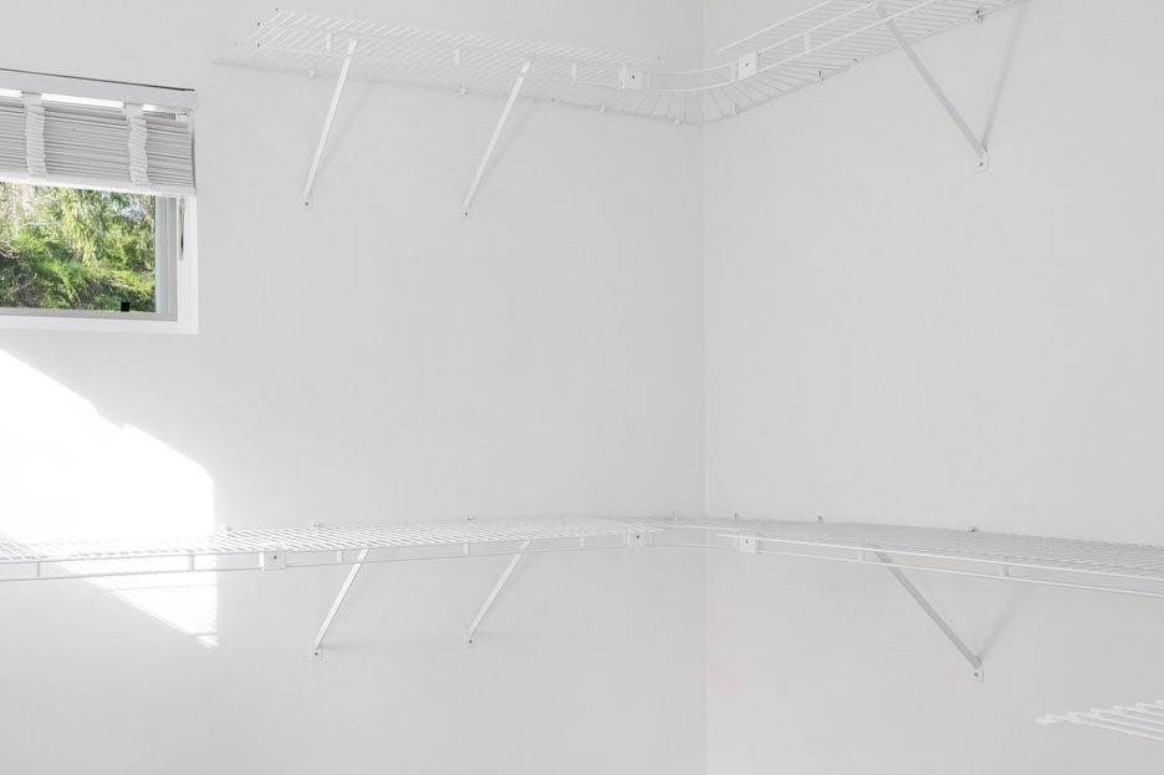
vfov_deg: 37.7
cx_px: 298
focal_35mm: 35
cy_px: 457
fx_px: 1131
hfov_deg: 52.2
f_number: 8
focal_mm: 16
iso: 200
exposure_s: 1/40
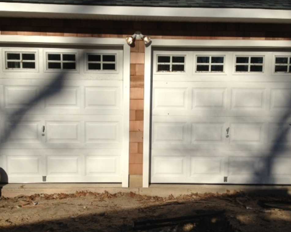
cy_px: 129
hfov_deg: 38.8
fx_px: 413
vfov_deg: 31.4
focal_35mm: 48
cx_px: 135
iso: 50
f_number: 2.4
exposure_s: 1/3247
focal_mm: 4.28
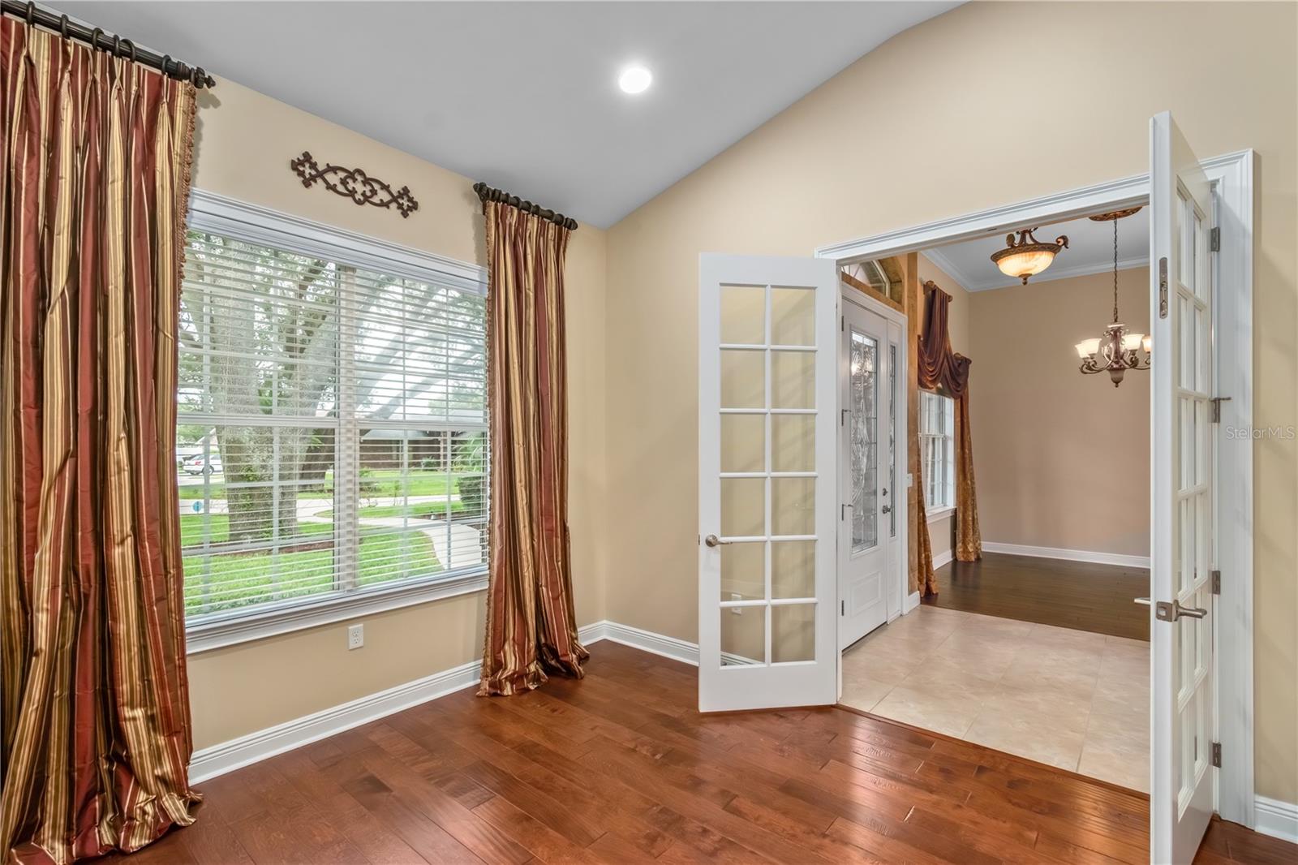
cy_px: 432
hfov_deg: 100.4
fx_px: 541
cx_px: 649
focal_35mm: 15
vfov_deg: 77.3
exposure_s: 1/15
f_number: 9
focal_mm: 10
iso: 250
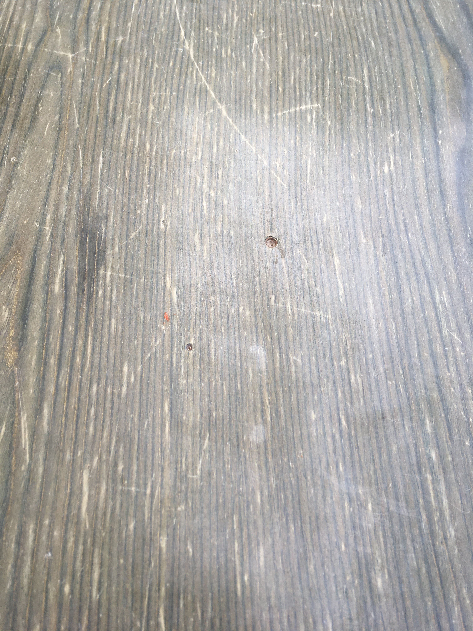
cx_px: 236
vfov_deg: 61.7
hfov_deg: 48.2
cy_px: 316
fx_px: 528
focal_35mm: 29
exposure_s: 1/527
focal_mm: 4.15
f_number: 2.2
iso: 25
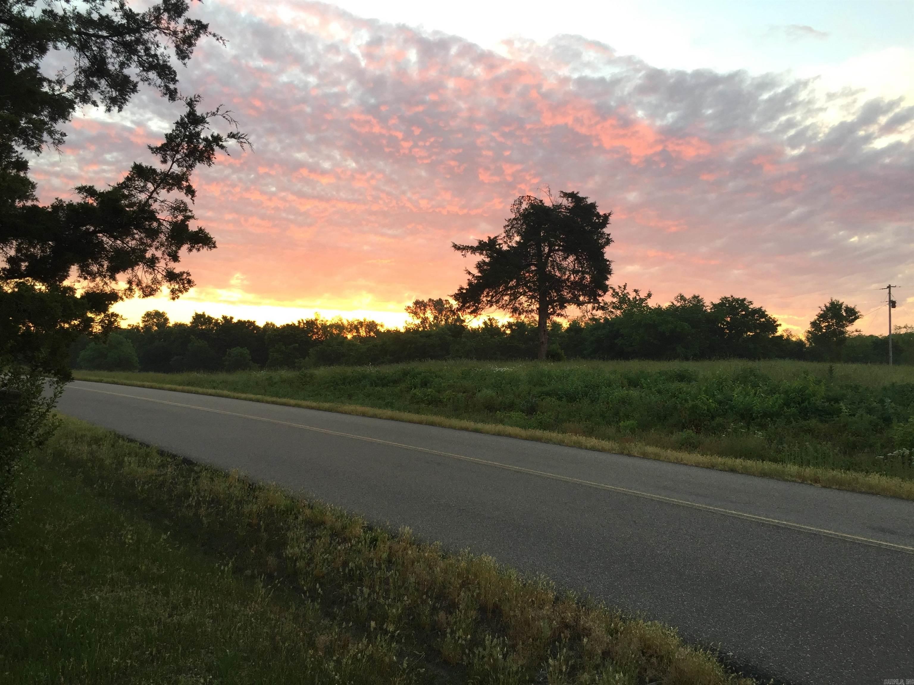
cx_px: 457
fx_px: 766
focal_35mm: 29
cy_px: 342
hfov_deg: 61.7
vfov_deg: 48.2
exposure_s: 1/40
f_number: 2.2
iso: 32
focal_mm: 4.15
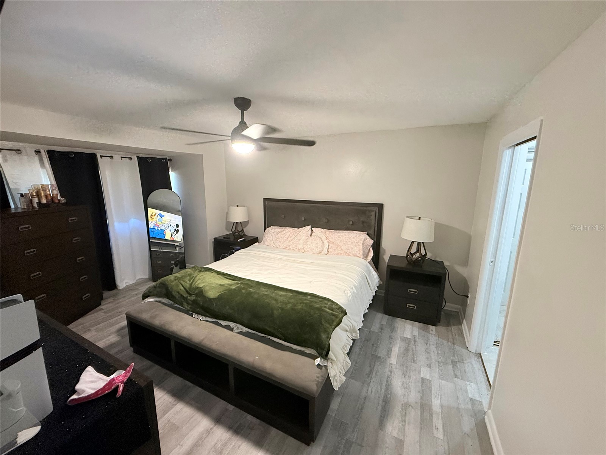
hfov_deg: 102.1
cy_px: 228
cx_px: 303
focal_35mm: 14
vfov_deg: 85.7
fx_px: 245
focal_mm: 2.22
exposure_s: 1/60
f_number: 2.2
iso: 400
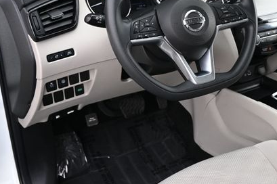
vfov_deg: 28.4
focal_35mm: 47
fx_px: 361
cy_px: 59
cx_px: 209
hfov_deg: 40.7
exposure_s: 1/125
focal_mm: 20
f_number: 3.8
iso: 400
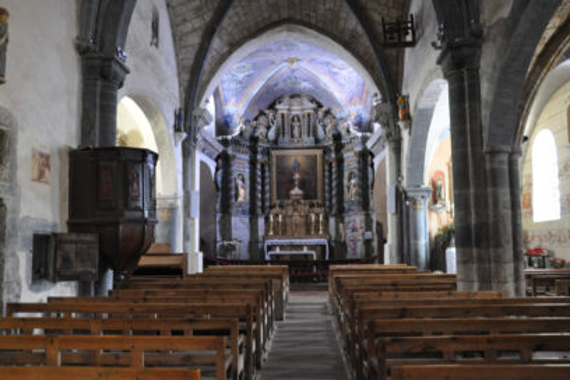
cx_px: 285
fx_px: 522
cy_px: 190
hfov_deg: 57.2
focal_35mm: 33
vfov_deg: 40.0
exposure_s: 1/8
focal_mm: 22
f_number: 3.8
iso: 1600
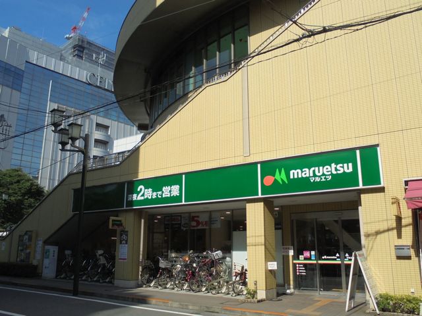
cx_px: 211
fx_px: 354
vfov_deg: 48.2
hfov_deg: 61.7
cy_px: 158
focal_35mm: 29
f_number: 11.8
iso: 100
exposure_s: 1/100
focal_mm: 5.3
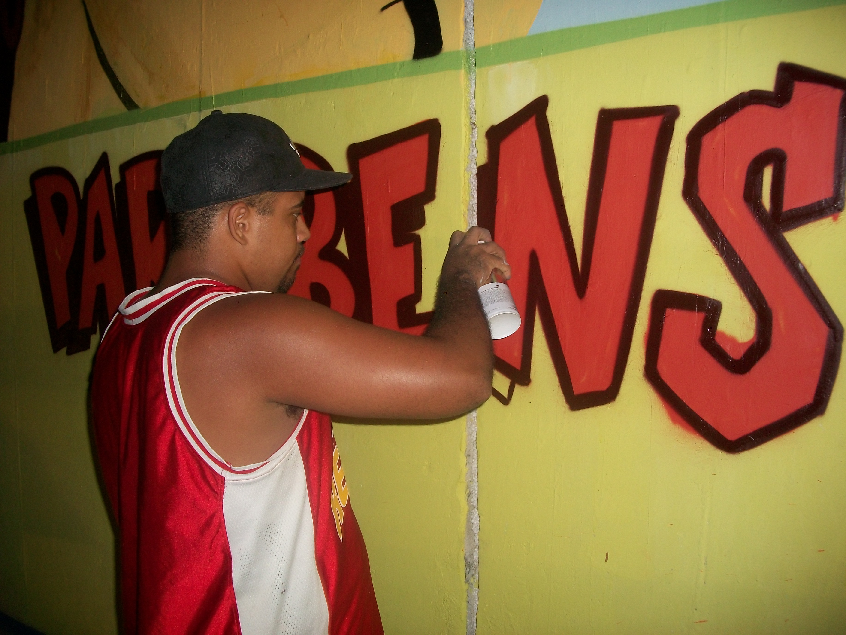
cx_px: 423
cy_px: 318
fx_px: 782
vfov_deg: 44.2
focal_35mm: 32
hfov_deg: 56.8
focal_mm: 5.7
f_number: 2.9
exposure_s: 1/30
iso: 80
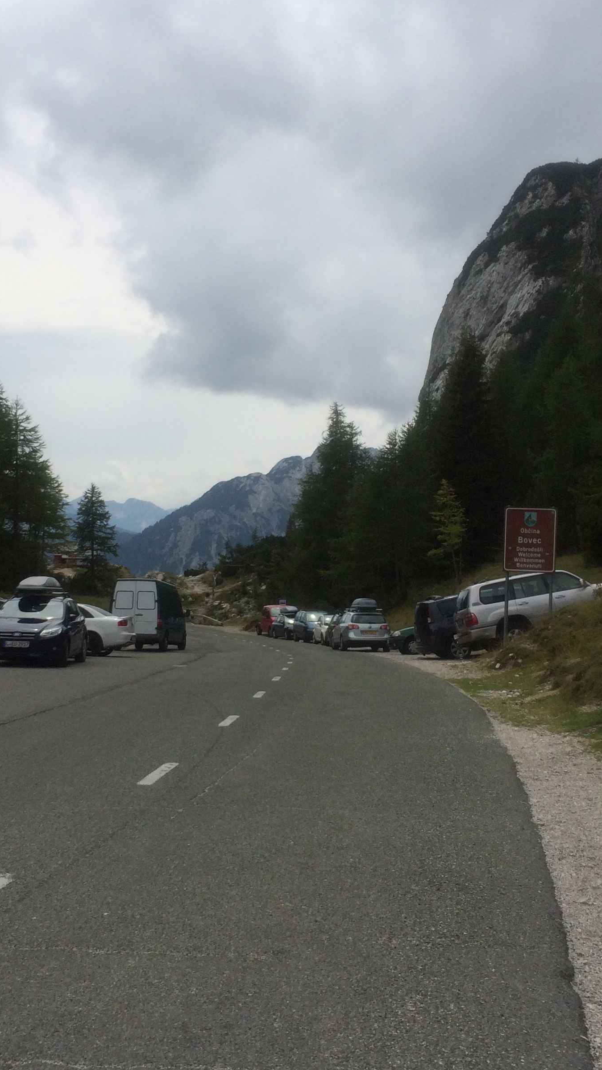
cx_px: 287
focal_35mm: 43
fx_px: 1220
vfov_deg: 47.4
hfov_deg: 27.7
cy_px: 550
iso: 32
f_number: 2.2
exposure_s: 1/2283
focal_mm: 4.15
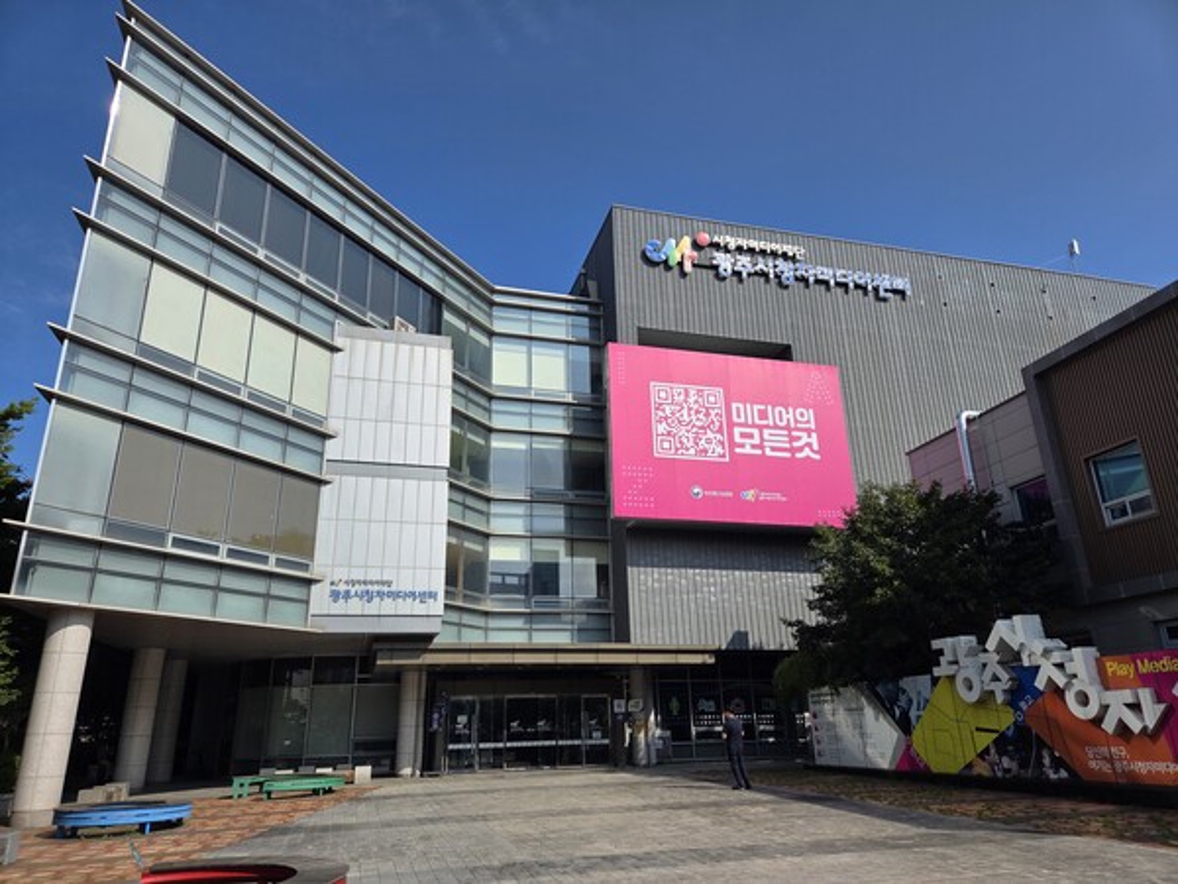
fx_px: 783
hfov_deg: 73.9
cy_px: 442
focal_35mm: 23
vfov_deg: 58.9
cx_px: 589
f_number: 1.8
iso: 80
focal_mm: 5.4
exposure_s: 1/7075
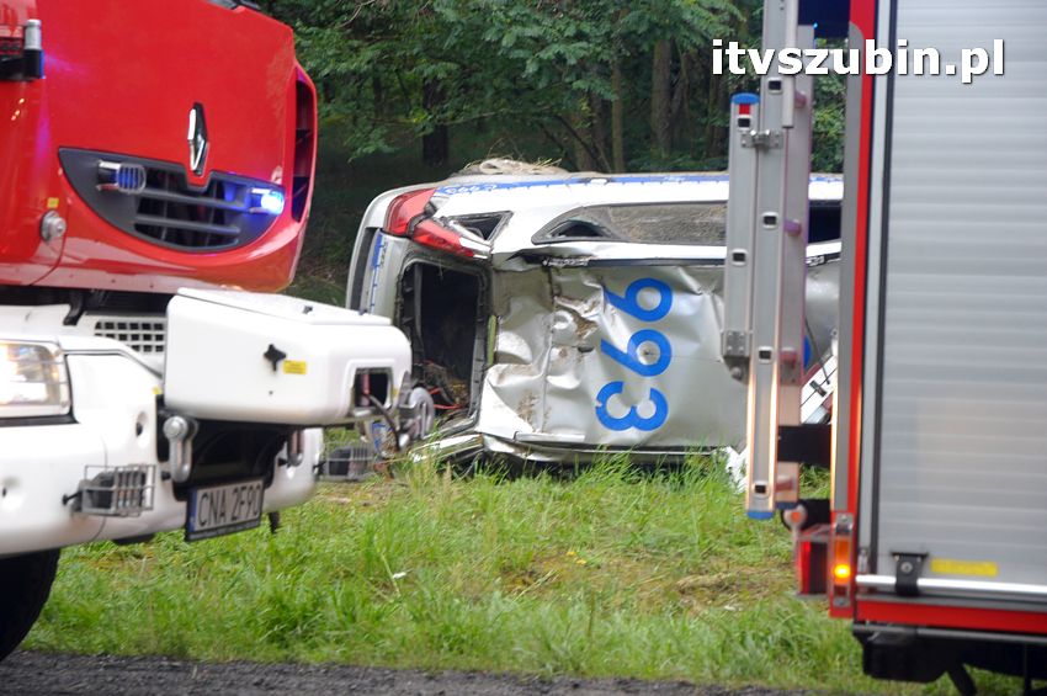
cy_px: 348
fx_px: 2702
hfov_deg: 21.9
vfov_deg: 14.7
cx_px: 524
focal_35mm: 93
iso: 640
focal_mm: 62
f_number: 4.5
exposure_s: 1/40
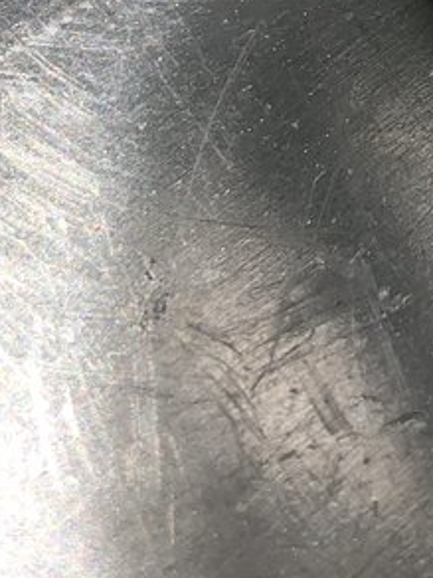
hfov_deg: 12.1
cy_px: -198
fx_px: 1918
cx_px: 718
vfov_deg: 16.1
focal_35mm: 115
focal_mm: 4
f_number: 1.8
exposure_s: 1/131
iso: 20
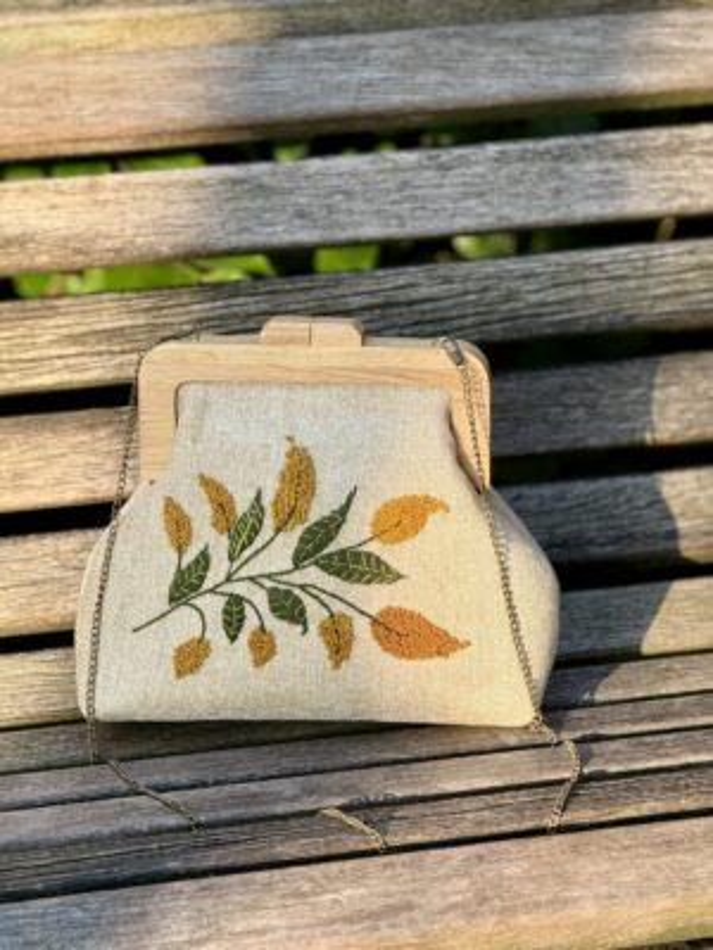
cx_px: 356
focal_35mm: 120
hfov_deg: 12.3
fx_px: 3296
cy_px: 475
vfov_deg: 16.4
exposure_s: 1/169
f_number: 2.8
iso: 50
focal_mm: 15.66
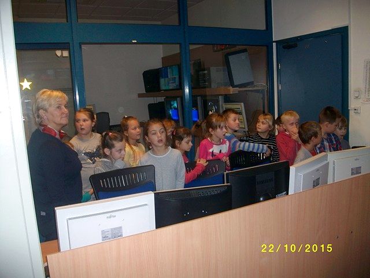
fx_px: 342
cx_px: 185
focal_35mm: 32
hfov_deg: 56.8
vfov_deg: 44.2
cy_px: 139
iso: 125
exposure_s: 1/40
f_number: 2.9
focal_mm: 5.7
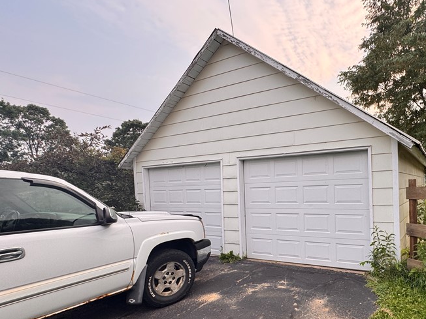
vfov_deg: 60.4
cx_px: 313
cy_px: 196
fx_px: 271
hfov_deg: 71.8
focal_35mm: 22
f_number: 2.2
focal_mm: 2.22
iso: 40
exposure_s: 1/231
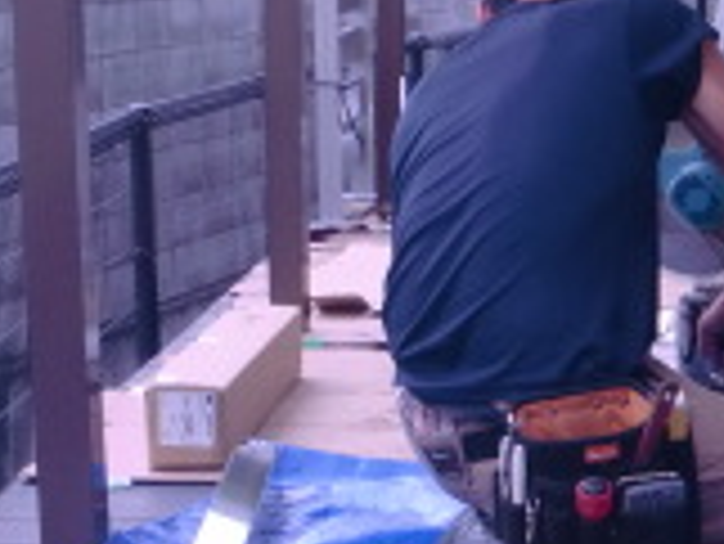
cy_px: 247
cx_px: 630
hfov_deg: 13.0
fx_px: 3161
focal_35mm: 151
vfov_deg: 9.8
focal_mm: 6.66
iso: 100
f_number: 3.9
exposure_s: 1/60
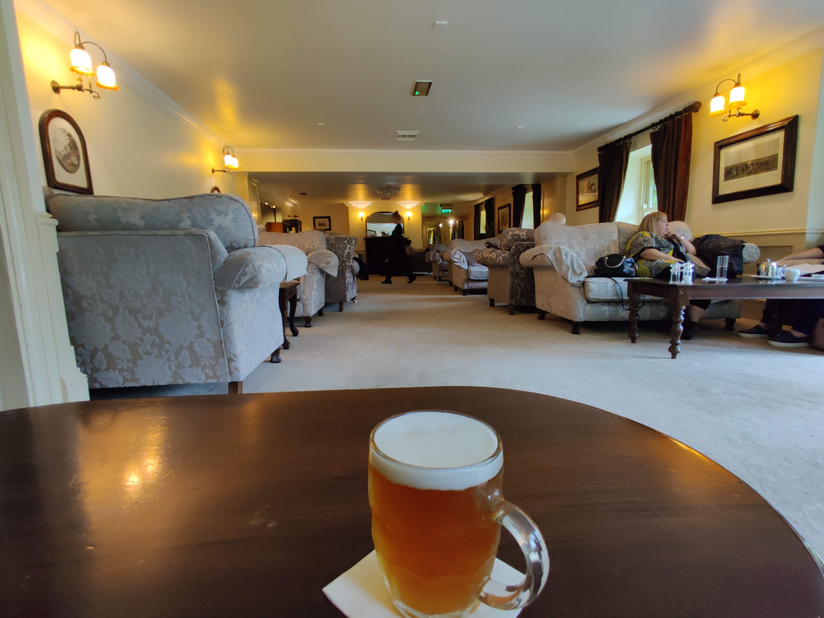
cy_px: 309
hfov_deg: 106.2
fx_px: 309
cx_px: 412
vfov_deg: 89.9
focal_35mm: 13
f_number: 2.2
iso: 500
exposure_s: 1/20
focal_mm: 2.25
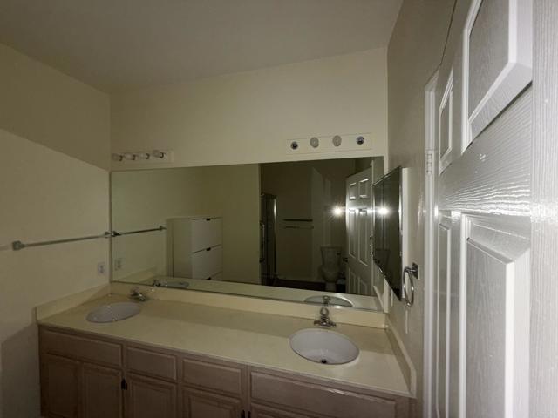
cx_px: 279
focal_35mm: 14
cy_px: 209
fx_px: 226
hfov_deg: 102.1
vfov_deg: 85.7
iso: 100
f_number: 2.2
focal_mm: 2.22
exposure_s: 1/30
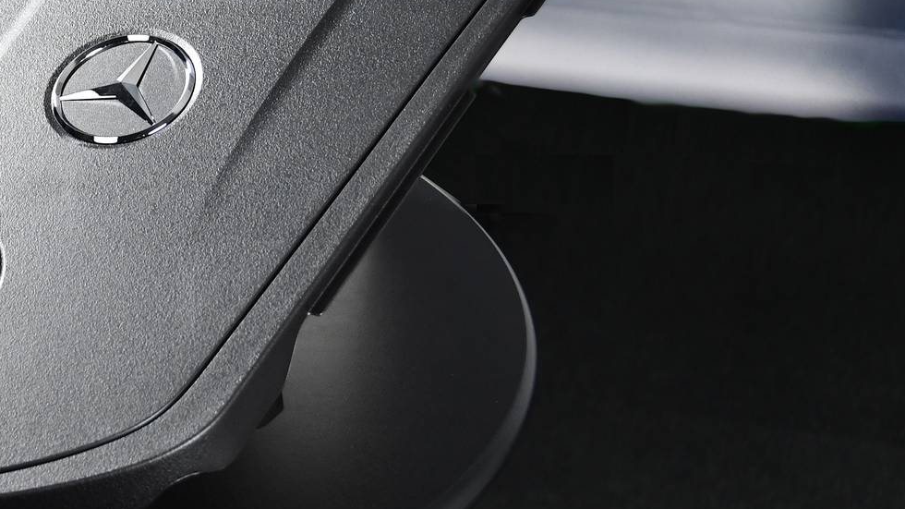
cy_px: 138
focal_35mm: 117
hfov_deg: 17.9
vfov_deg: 10.3
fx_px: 2807
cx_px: 40
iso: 900
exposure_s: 1/125
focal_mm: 38
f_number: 4.2
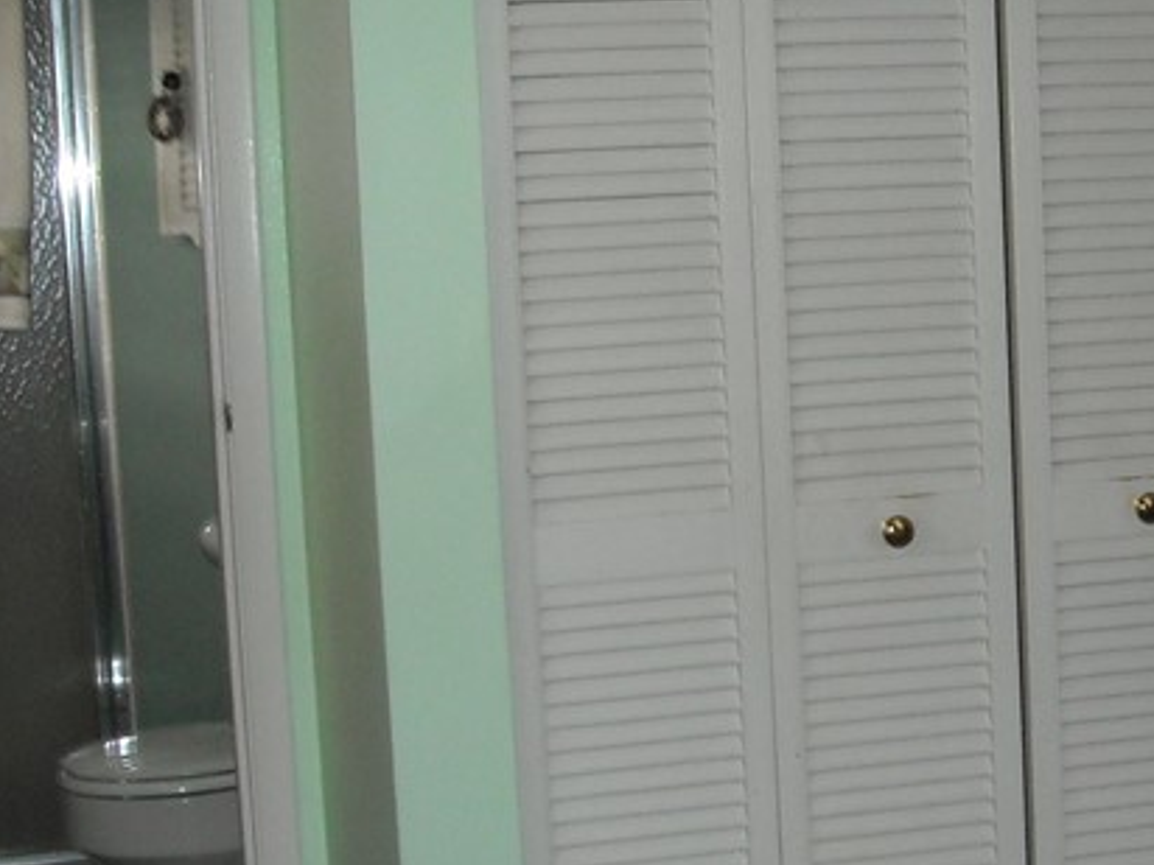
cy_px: 473
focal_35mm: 87
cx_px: 930
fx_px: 2900
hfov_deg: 22.2
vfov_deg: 17.0
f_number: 2.8
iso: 200
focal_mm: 5.7
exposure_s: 1/60
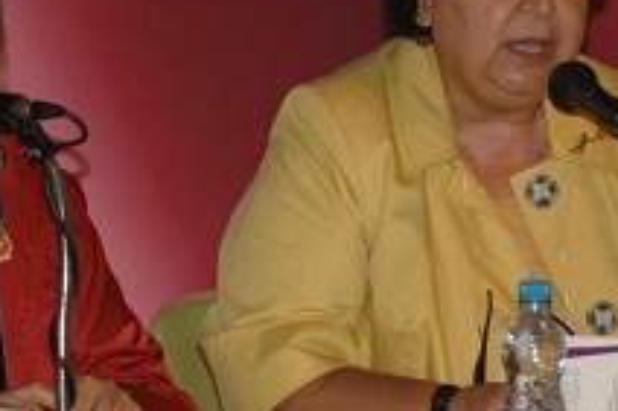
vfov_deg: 2.7
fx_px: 8681
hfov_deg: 4.1
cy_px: 79
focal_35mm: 506
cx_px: 179
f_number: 2.8
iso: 400
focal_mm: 155
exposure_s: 1/60
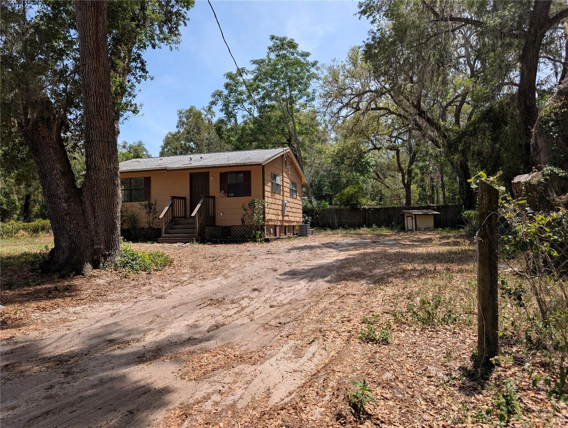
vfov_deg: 56.9
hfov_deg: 71.5
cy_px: 214
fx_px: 394
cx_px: 284
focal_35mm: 24
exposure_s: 1/907
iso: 21
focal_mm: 6.9
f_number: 1.68
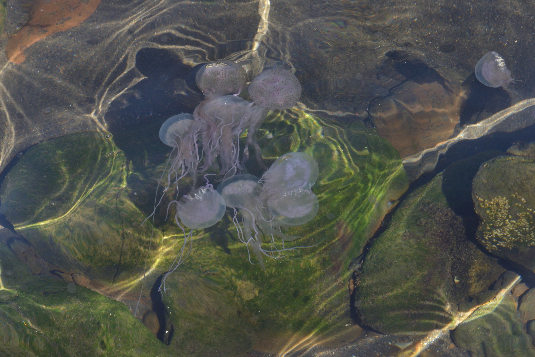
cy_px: 178
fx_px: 2973
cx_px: 268
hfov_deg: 10.3
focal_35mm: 200
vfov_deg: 6.9
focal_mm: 200
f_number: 22
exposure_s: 1/200
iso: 2000
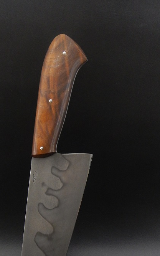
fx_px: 307
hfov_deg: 29.1
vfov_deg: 44.6
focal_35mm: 44
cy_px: 169
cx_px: 64
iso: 400
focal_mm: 5.5
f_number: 3.9
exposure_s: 1/13
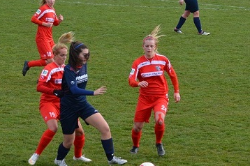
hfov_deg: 13.7
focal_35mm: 150
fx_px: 1041
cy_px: 86
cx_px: 118
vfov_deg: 9.1
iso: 400
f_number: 4.8
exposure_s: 1/1250
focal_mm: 86
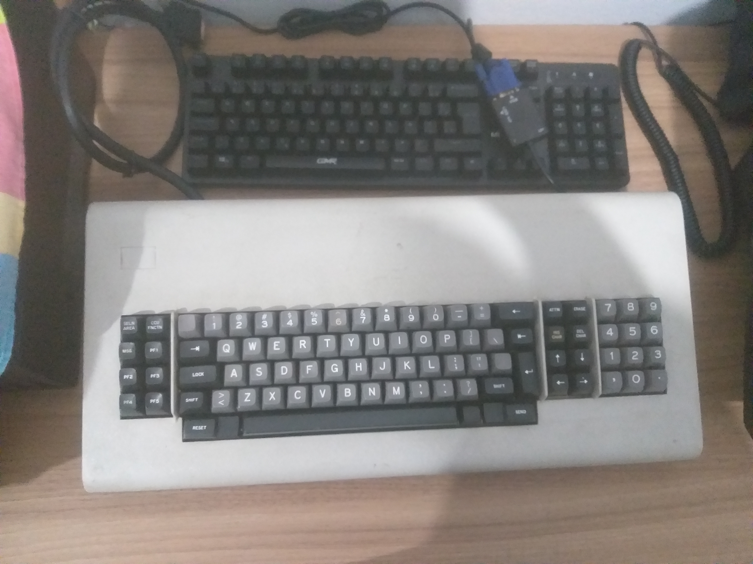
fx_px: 566
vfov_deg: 53.1
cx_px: 376
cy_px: 282
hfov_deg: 67.3
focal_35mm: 26
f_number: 1.7
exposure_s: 1/15
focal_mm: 3.93
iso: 800
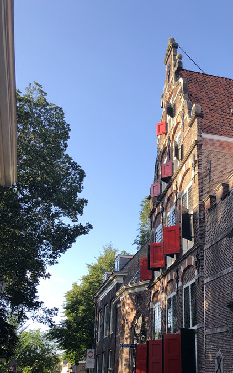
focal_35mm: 41
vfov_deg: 47.2
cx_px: 185
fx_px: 416
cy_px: 256
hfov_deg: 30.5
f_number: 1.8
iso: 20
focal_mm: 3.99
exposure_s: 1/425
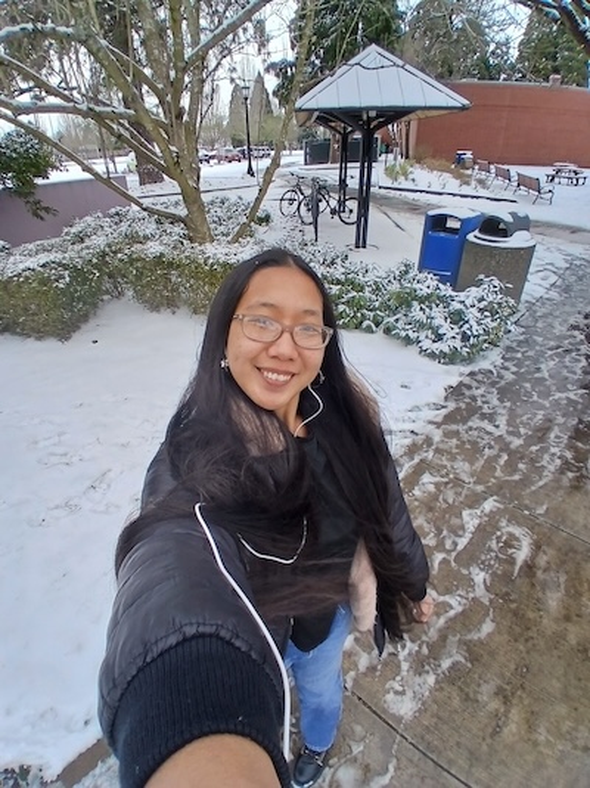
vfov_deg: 91.1
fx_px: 387
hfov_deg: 74.7
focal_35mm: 17
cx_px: 295
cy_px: 394
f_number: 2.2
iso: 50
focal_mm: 1.4
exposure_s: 1/168
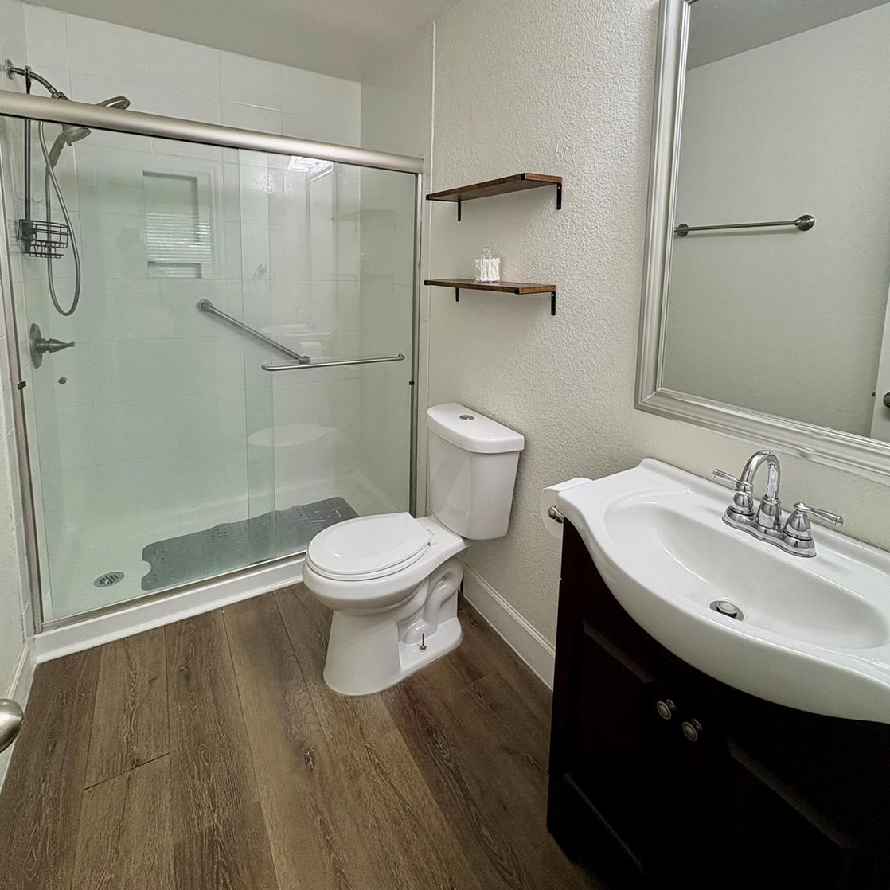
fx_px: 495
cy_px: 332
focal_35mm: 17
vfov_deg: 82.3
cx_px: 456
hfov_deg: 84.0
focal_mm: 2.22
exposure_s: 1/60
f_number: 2.2
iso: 125
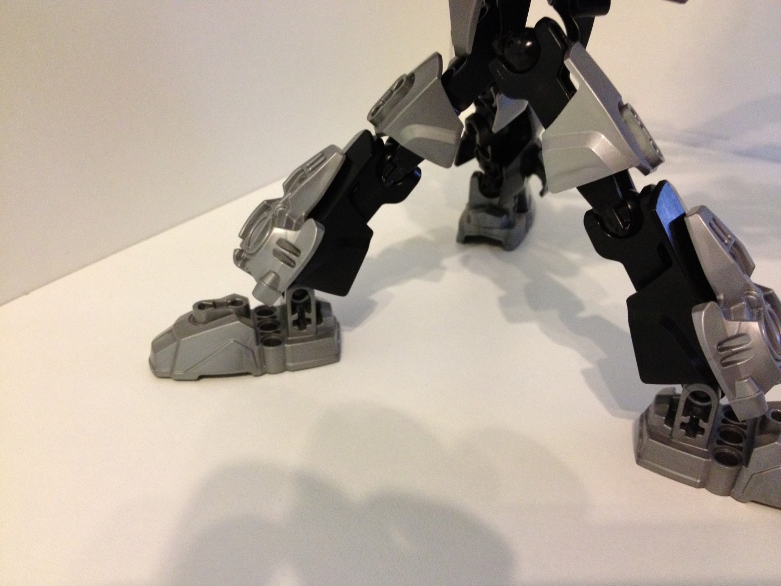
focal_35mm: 35
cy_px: 293
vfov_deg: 40.7
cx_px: 390
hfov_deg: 52.6
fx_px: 790
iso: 320
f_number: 2.4
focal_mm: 4.28
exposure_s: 1/20
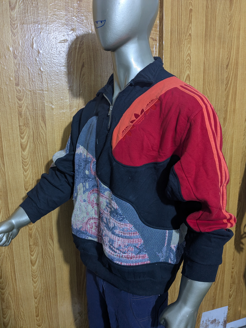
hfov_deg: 51.4
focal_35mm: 27
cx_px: 123
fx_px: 256
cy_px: 164
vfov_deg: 65.3
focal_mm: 4.38
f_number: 1.73
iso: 119
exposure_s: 1/25
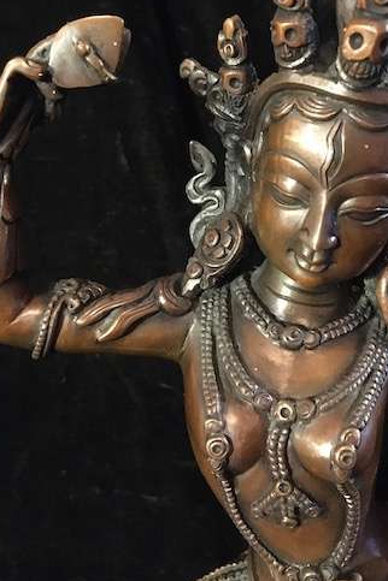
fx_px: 647
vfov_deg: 48.2
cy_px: 239
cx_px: 183
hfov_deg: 33.4
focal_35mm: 40
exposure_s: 1/17
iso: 1250
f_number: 2.2
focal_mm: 4.15
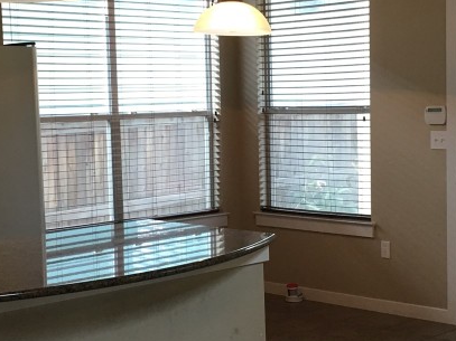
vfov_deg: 20.1
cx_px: 236
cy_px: 193
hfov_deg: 26.7
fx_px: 961
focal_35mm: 73
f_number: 2.2
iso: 40
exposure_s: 1/30
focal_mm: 4.15
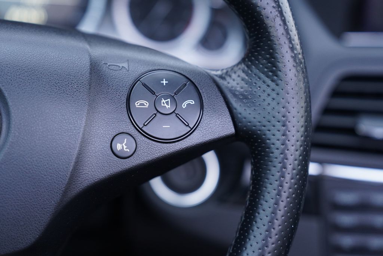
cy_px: 128
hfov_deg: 28.8
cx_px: 192
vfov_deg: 19.5
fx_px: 745
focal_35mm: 70
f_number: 2.8
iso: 1600
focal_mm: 70
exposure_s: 1/80
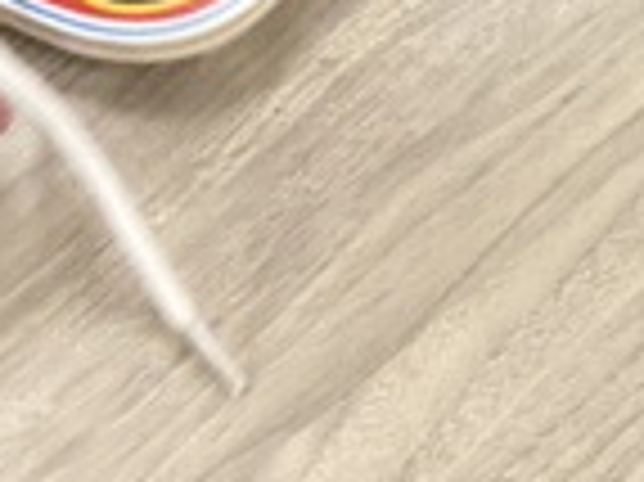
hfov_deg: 11.4
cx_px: 689
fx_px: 3197
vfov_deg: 7.7
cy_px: -851
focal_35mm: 172
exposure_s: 1/60
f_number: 1.78
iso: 500
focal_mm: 6.76
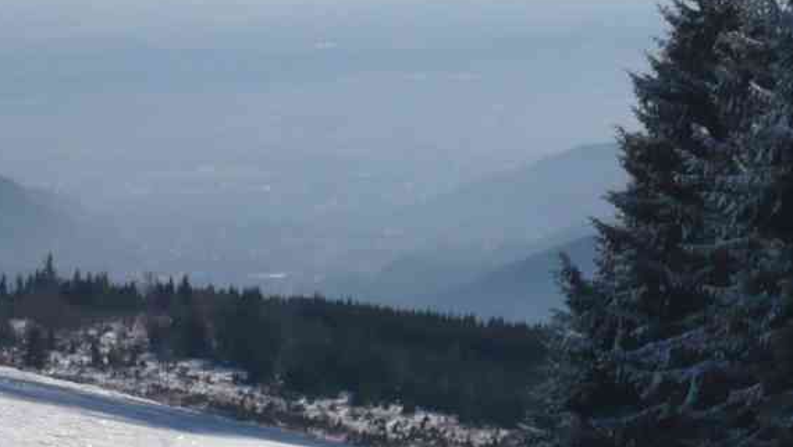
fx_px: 4817
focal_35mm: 229
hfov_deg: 9.4
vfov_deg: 5.3
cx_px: 186
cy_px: 67
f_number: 13
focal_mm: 14.8
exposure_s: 1/250
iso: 100
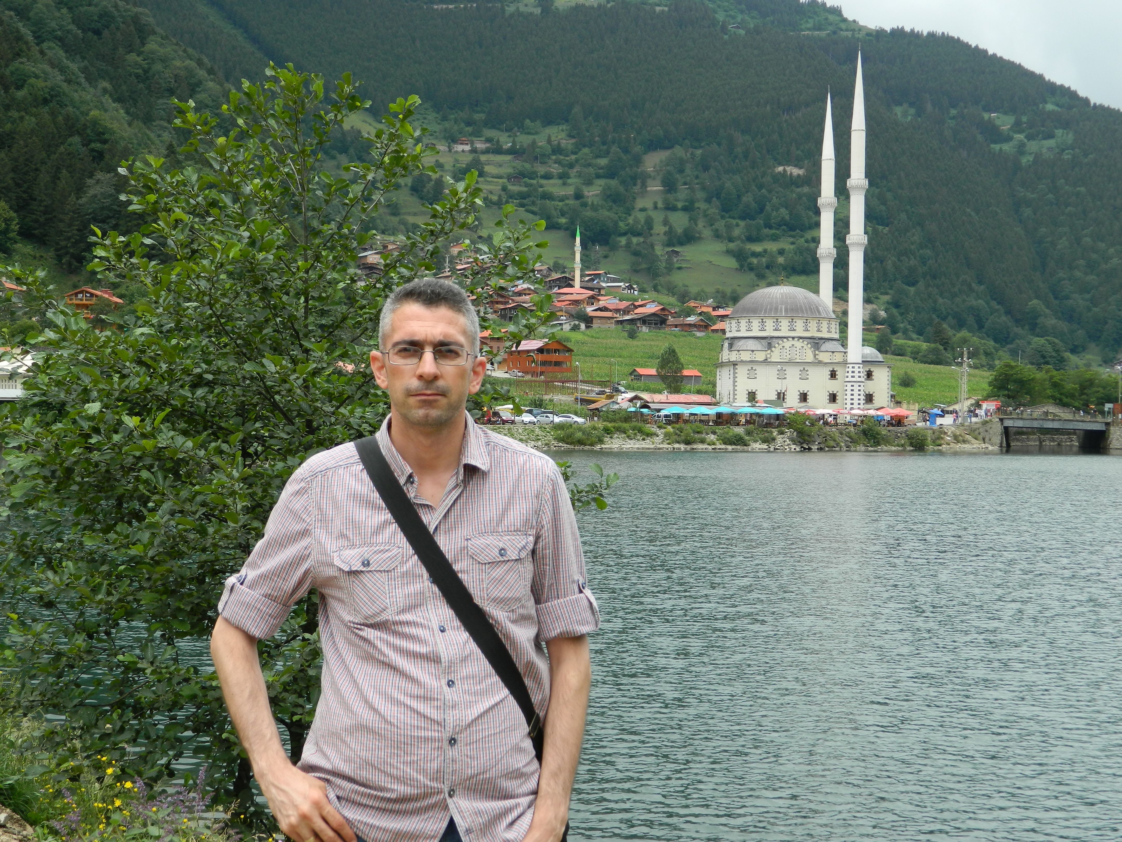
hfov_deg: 33.8
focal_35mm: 57
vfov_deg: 25.7
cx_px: 561
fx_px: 1848
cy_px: 421
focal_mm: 10.2
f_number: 3.8
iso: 80
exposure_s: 1/400
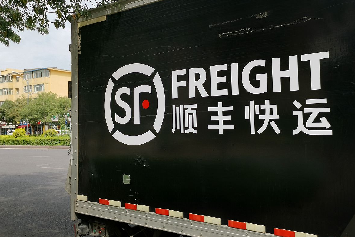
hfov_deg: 57.2
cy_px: 105
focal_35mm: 33
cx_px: 181
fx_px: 325
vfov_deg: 39.9
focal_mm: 5.58
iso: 50
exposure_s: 1/1642
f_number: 1.8
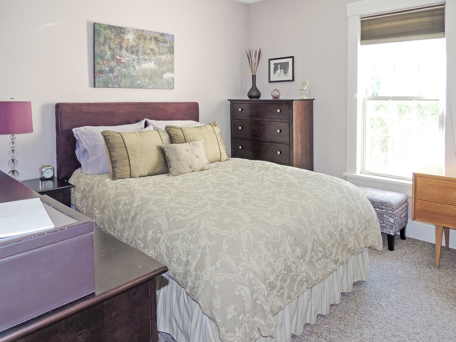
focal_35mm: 24
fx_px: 316
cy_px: 171
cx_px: 228
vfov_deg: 56.8
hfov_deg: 71.6
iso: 250
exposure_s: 1/40
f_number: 3
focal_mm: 4.3
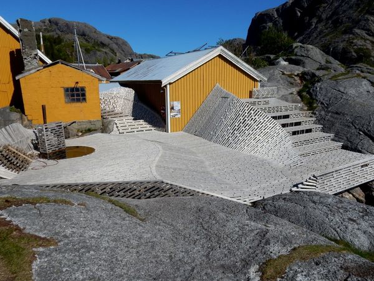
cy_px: 140
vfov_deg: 54.9
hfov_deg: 69.4
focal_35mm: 25
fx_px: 270
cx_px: 187
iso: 125
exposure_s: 1/2000
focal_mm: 4.5
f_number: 4.2
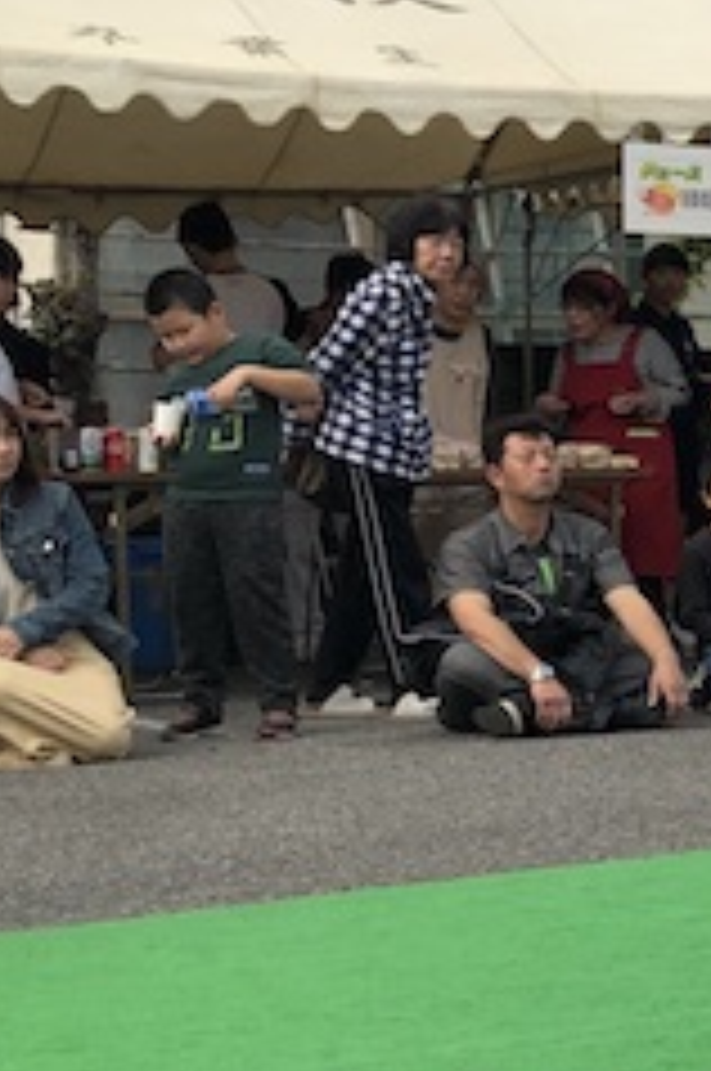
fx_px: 2912
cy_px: 472
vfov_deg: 20.8
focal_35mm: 98
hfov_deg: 11.8
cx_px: 1620
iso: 20
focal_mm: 3.99
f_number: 1.8
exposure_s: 1/2088
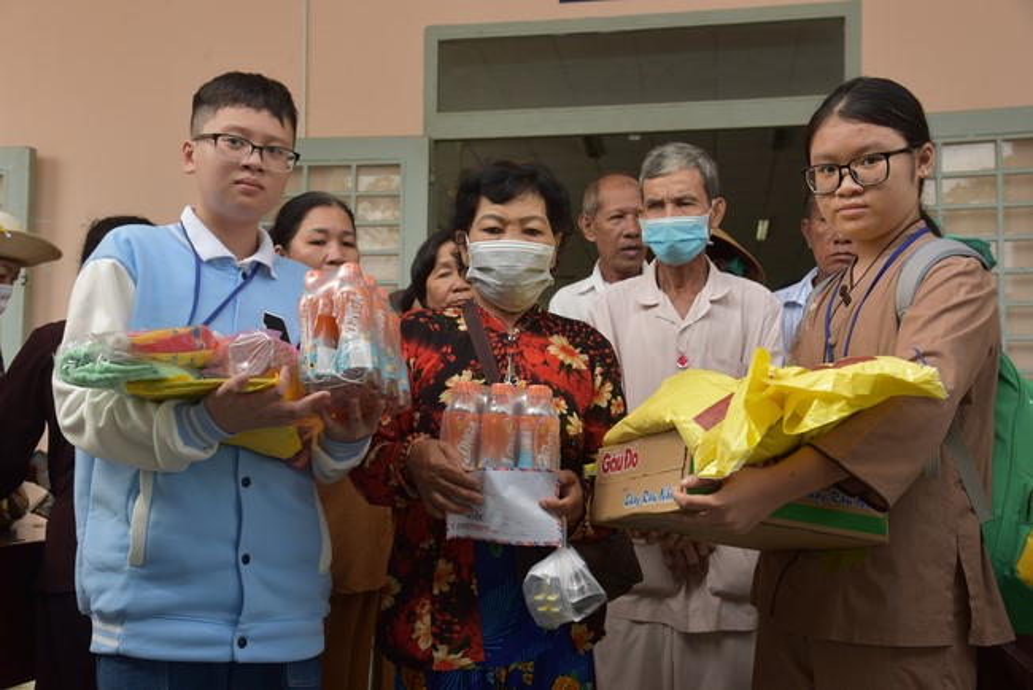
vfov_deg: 33.4
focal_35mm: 40
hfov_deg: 48.4
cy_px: 345
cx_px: 516
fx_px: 1148
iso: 400
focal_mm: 40
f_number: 7.1
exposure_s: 1/200
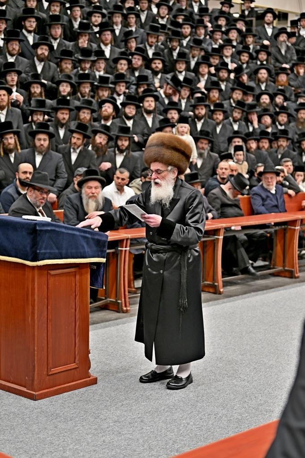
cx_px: 152
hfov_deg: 19.5
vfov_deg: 28.8
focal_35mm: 70
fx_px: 889
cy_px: 229
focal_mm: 70
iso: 320
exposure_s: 1/200
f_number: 2.8
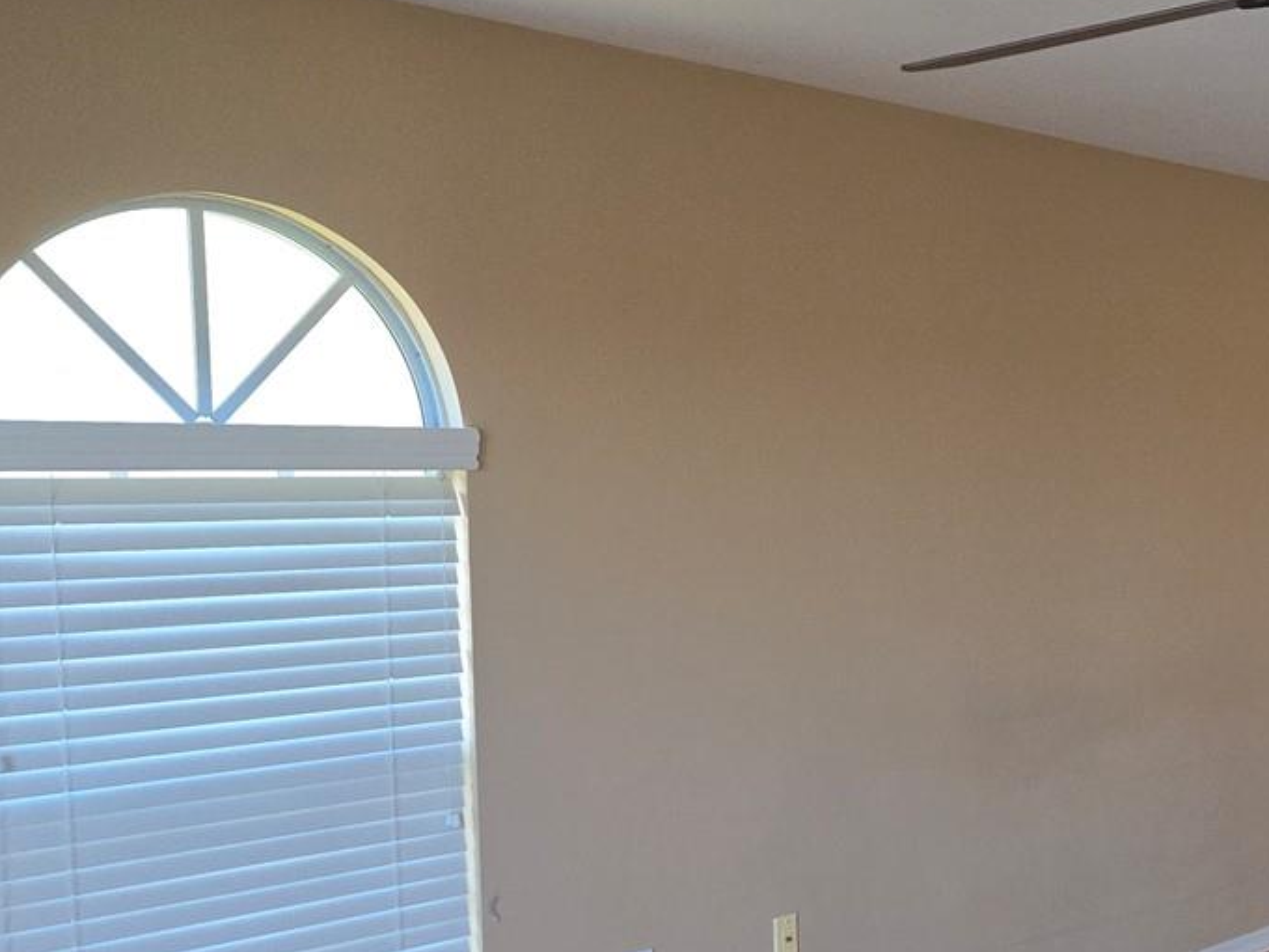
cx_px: 1278
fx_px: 1980
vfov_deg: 26.9
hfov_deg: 32.6
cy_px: 643
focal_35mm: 54
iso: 50
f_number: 1.8
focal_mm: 5.4
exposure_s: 1/120
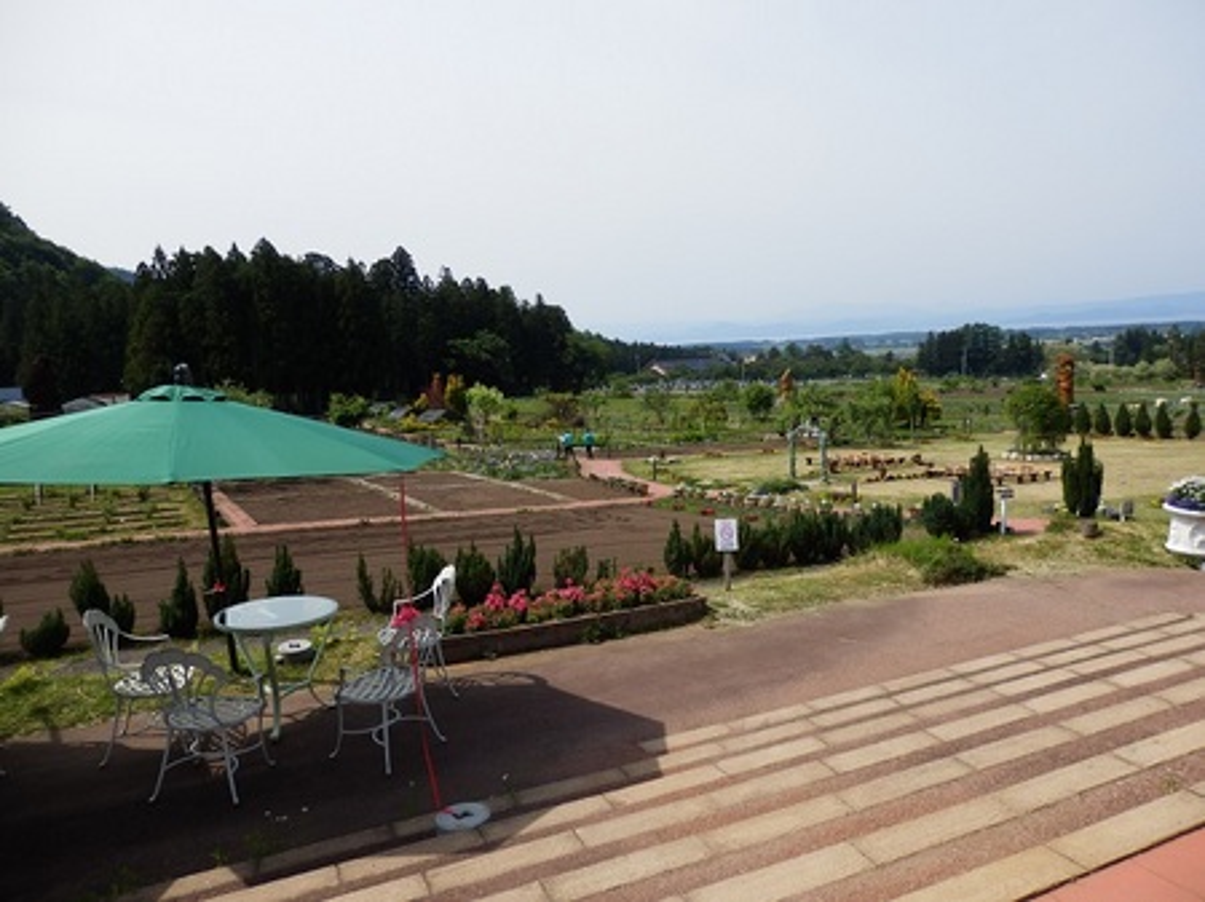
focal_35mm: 25
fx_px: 870
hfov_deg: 69.4
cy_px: 451
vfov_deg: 54.8
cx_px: 602
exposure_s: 1/160
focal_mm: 4.5
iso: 80
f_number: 8.7
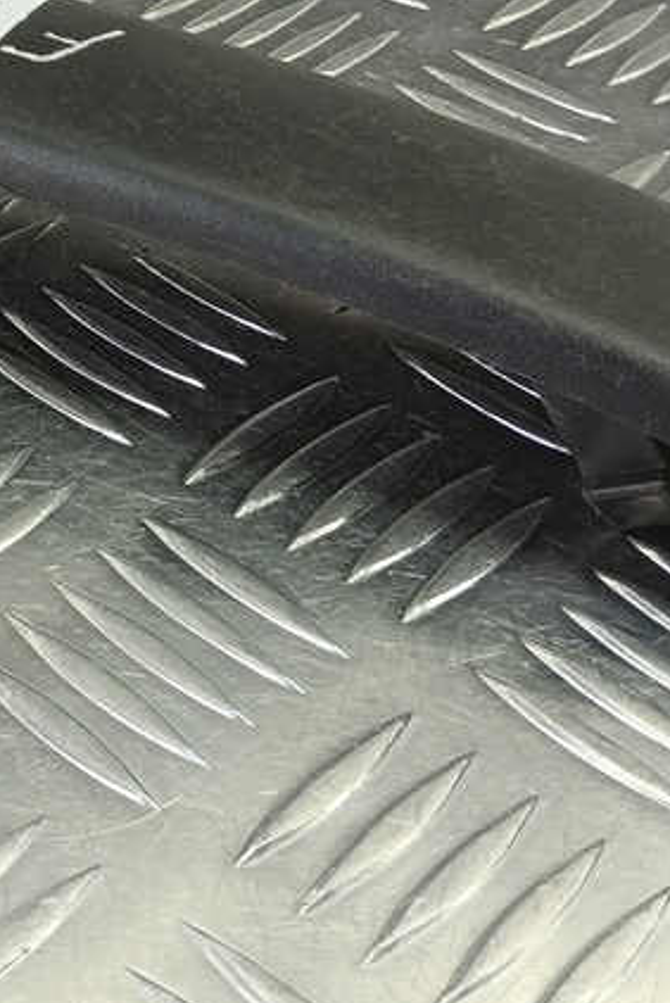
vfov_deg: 32.8
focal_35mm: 58
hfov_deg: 21.9
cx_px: -102
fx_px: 1616
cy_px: 107
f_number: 1.6
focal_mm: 4.11
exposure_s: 1/50
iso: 145
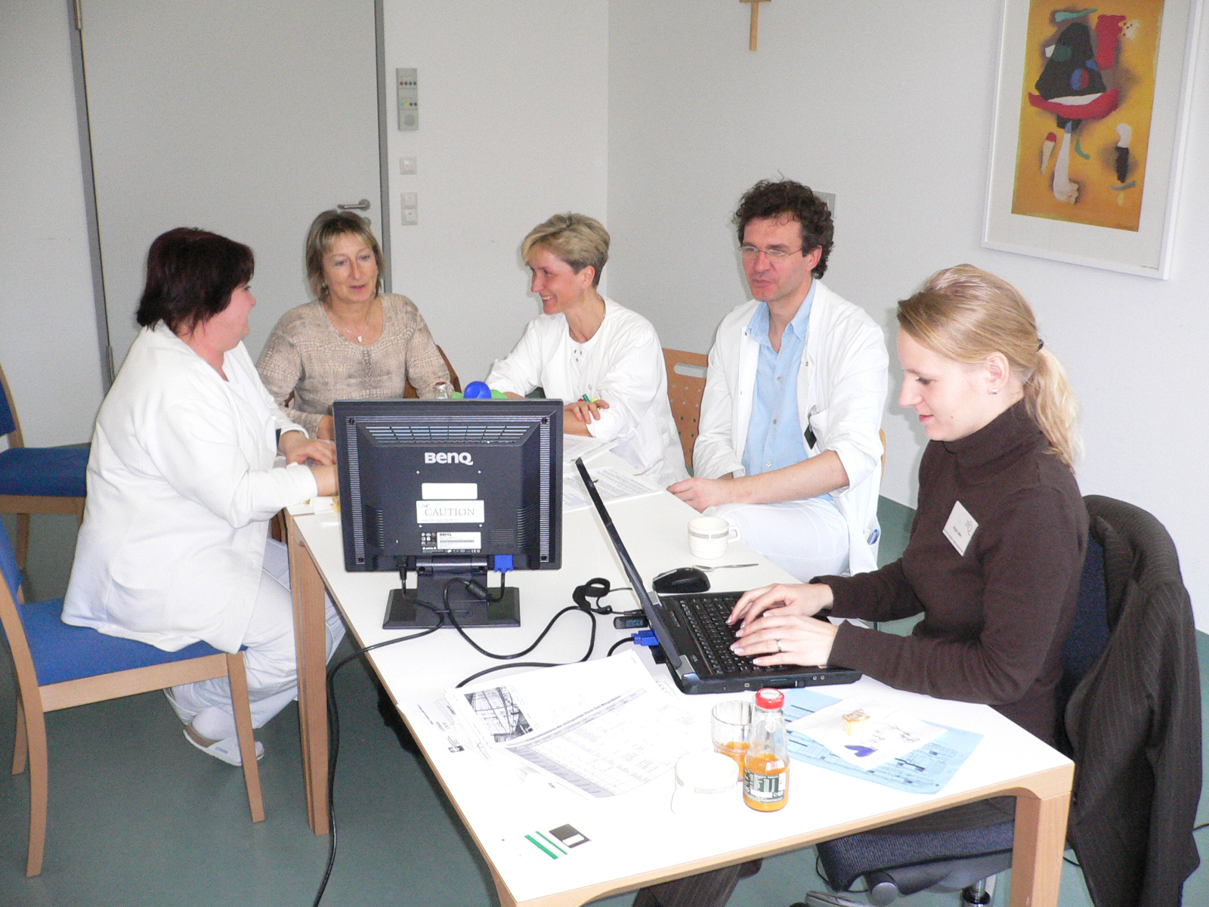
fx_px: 1222
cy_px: 454
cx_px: 604
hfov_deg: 52.6
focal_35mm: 35
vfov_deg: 40.7
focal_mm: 5.8
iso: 300
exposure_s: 1/60
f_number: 2.8
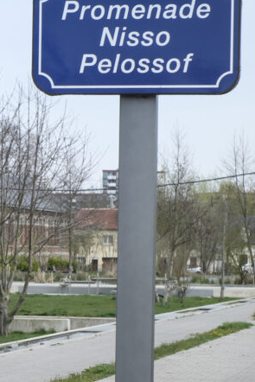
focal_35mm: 184
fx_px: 1953
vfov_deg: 11.1
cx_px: -140
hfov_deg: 7.3
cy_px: 307
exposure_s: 1/850
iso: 400
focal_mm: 35
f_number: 5.6
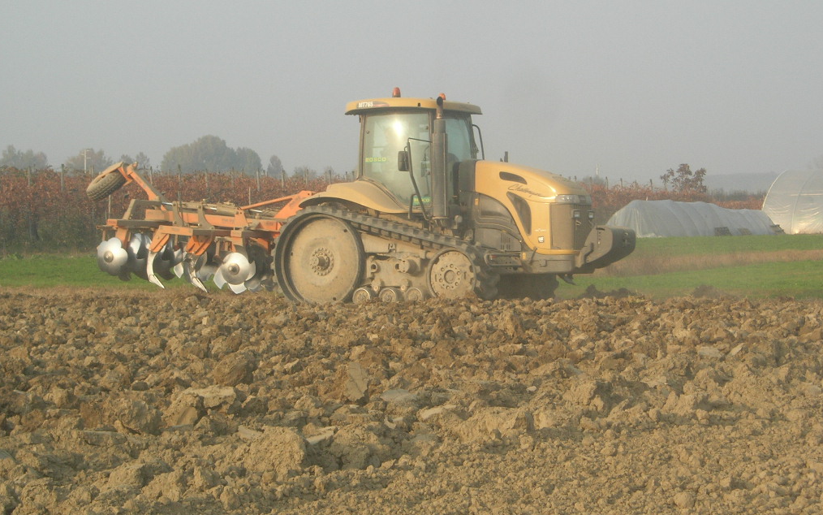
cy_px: 221
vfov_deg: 10.8
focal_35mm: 121
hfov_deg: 17.2
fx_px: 2714
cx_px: 408
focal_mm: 23.4
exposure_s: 1/142
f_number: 8.2
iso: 87
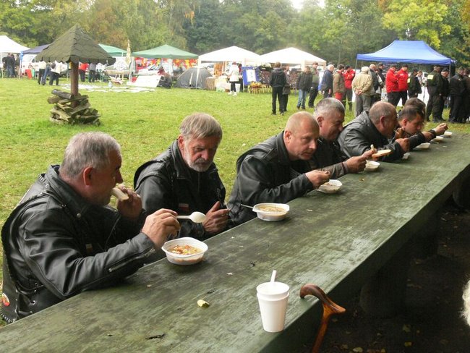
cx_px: 235
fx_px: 489
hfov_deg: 51.3
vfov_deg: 39.7
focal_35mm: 36
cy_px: 176
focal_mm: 7.7
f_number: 5.6
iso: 400
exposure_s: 1/100
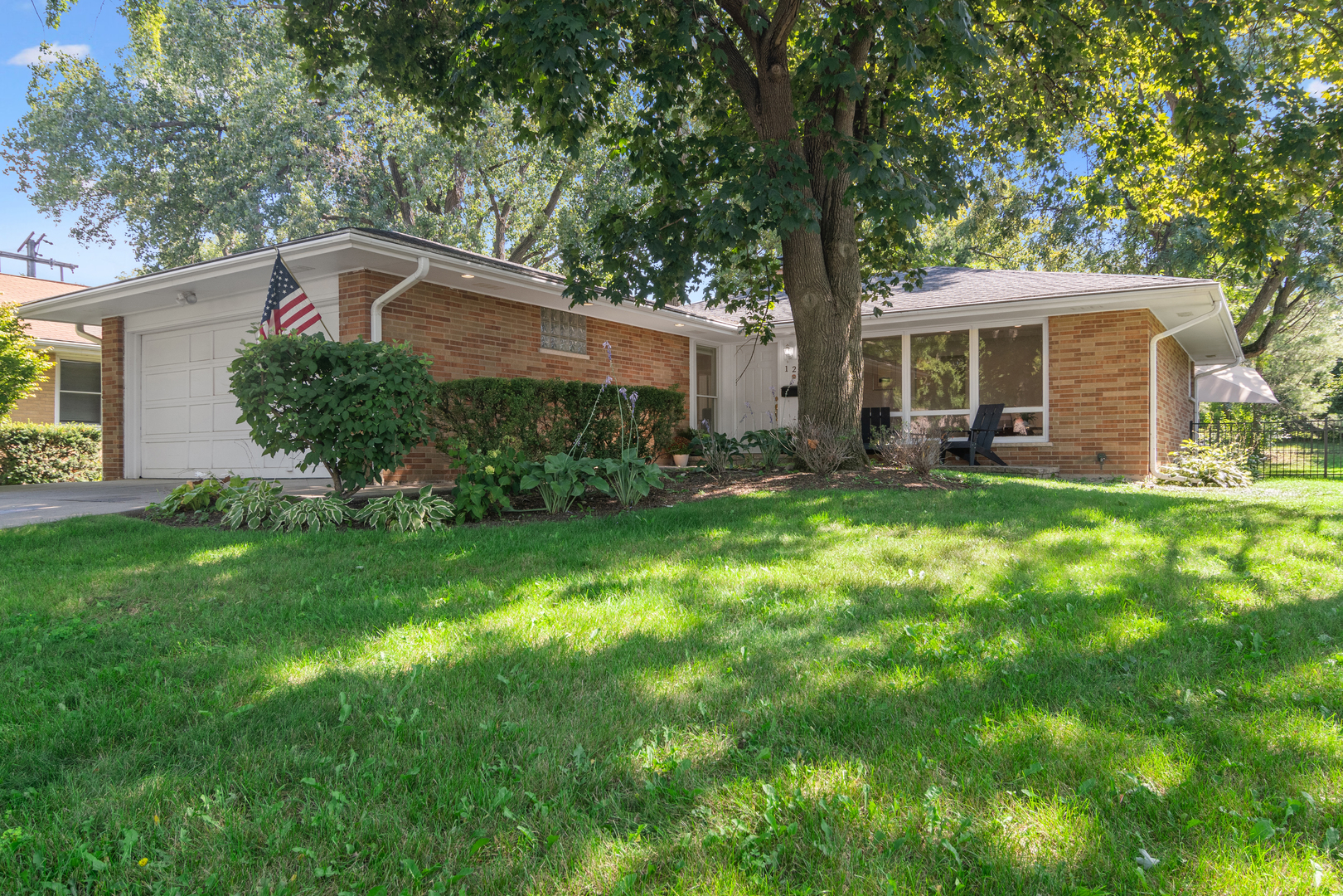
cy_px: 448
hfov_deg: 73.7
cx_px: 672
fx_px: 895
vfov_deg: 53.1
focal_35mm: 24
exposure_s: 1/60
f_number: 8
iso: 200
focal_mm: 16
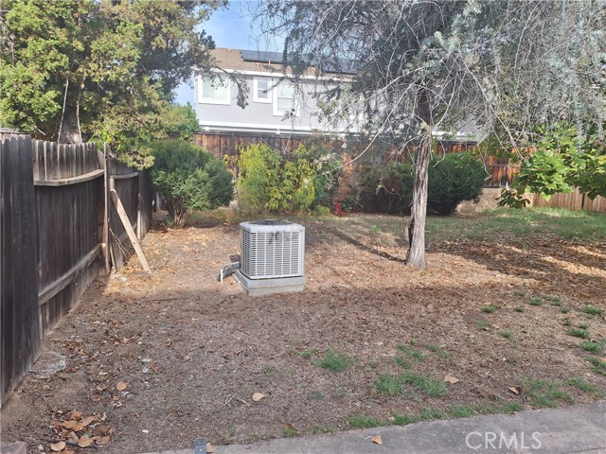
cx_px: 303
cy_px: 227
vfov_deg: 58.9
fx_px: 403
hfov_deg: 73.9
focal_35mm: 23
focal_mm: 5.54
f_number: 1.8
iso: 40
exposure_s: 1/901
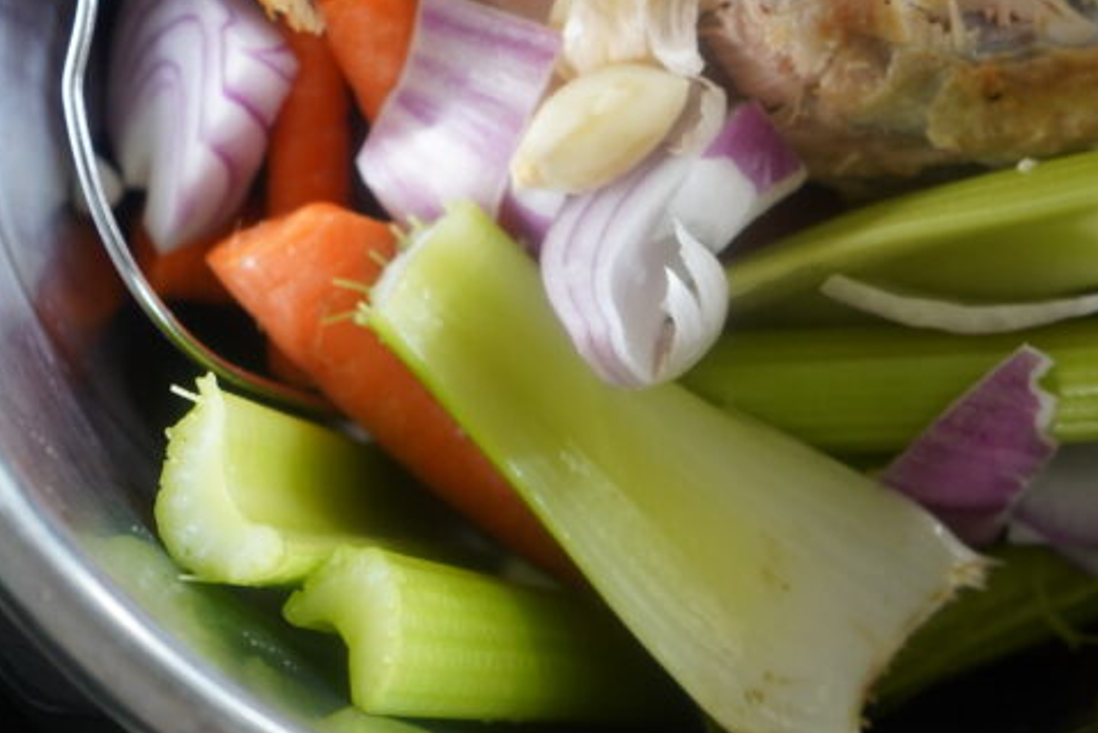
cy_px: 17
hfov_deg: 33.1
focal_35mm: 60
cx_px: 737
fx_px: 1830
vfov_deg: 21.9
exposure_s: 1/60
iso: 1600
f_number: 3.5
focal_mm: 28
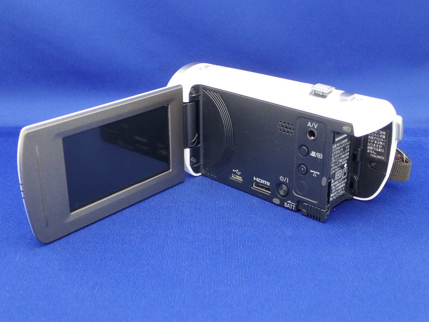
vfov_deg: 32.2
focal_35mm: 45
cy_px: 166
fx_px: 558
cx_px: 218
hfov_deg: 42.1
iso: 100
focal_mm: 7.86
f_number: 2.9
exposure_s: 1/3
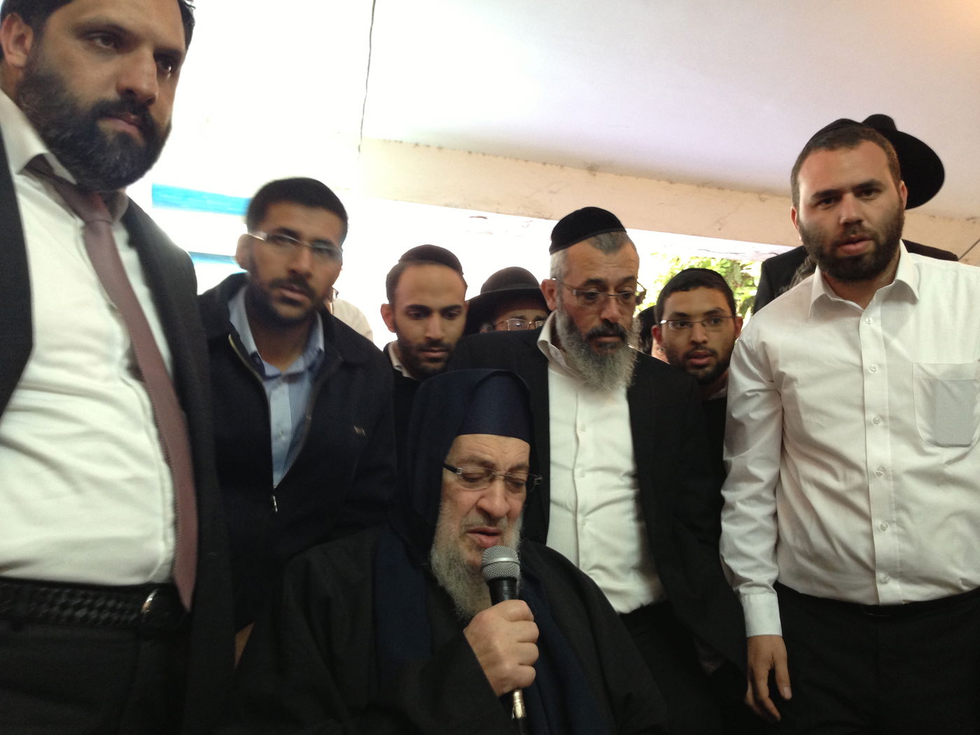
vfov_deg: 42.9
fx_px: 934
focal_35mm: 33
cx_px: 490
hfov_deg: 55.4
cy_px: 368
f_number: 2.4
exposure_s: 1/20
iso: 125
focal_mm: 4.13
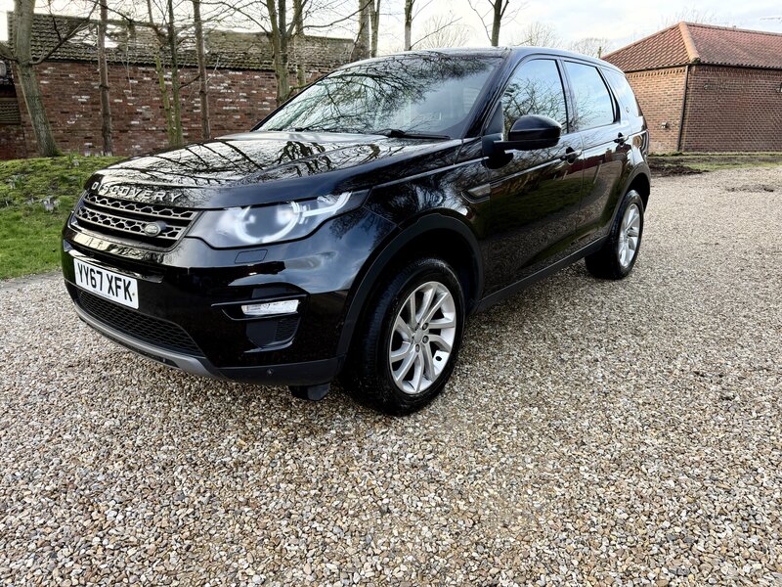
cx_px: 391
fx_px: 542
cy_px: 294
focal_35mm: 24
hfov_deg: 71.6
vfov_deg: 56.8
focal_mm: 6.76
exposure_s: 1/172
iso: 80
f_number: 1.78
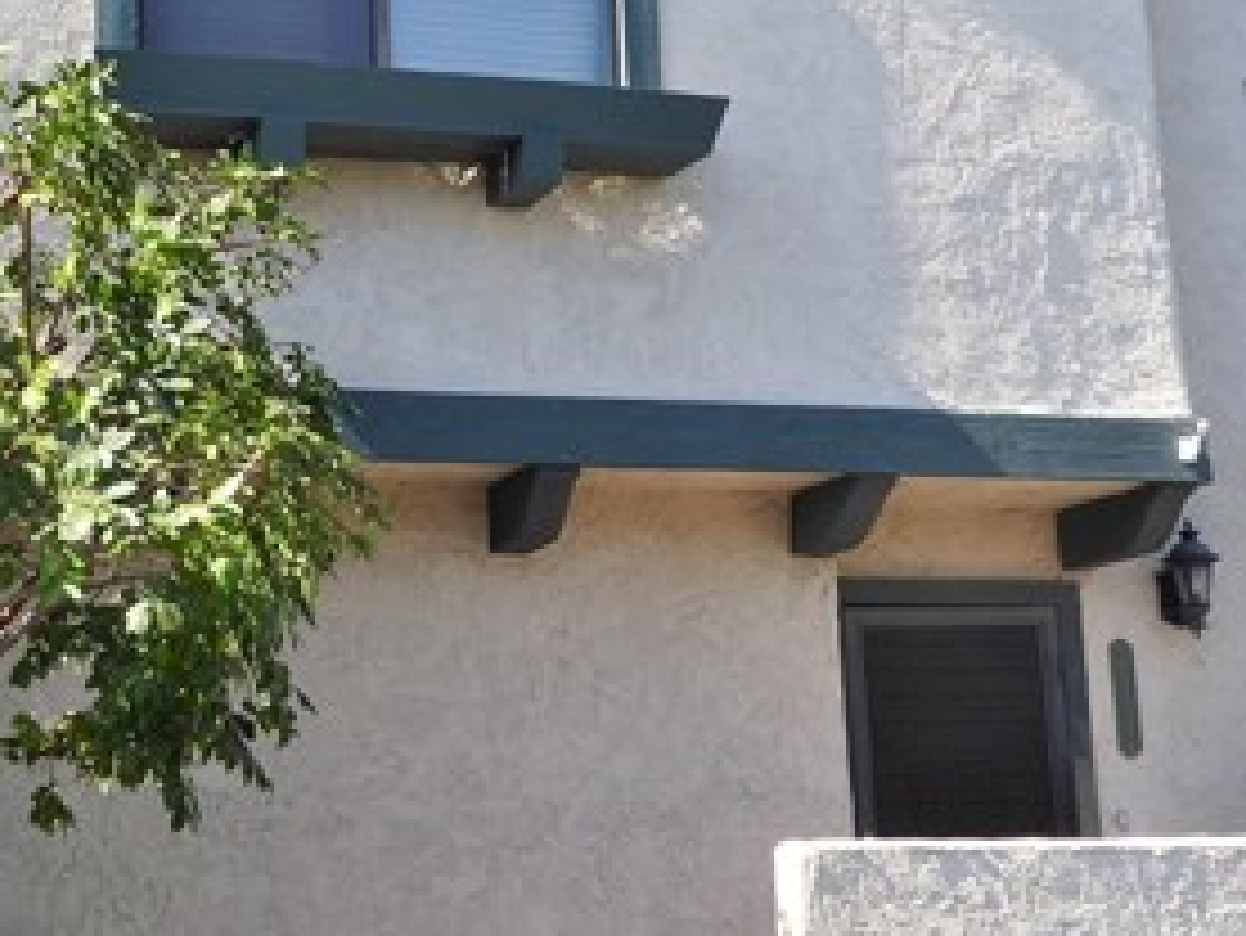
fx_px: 2413
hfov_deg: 28.7
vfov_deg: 21.8
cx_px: 378
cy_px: 266
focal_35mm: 67
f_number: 3.5
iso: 80
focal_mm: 5
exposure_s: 1/320
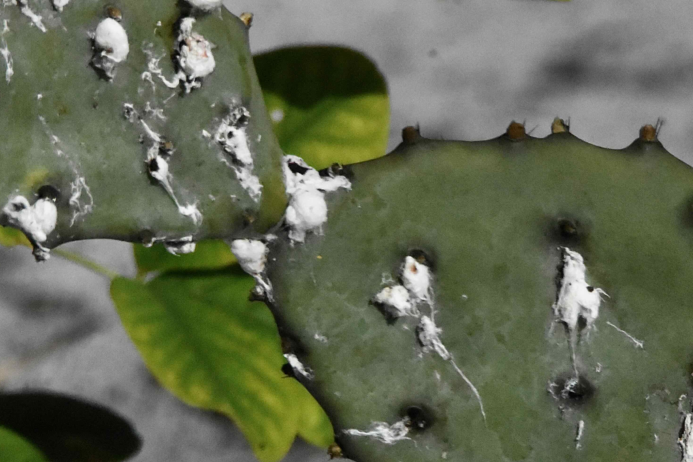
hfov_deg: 1.5
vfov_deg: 1.0
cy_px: 177
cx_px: 273
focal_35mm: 1410
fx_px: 27140
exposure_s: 1/8000
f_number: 18
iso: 6400
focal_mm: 600
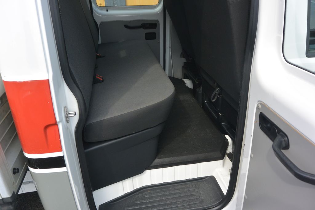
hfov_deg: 67.4
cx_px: 158
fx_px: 236
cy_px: 105
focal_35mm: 27
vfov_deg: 47.9
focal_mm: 10
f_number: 4
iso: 160
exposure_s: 1/500
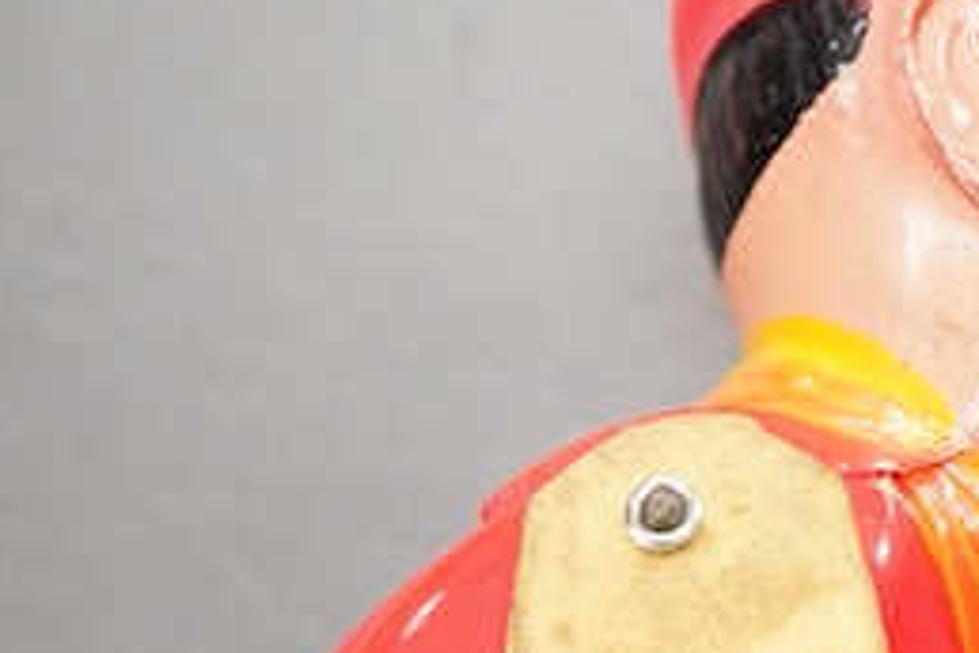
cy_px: 721
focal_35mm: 157
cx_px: 1062
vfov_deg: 8.7
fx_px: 4269
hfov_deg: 12.9
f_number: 5
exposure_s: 1/125
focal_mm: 30
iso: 1250
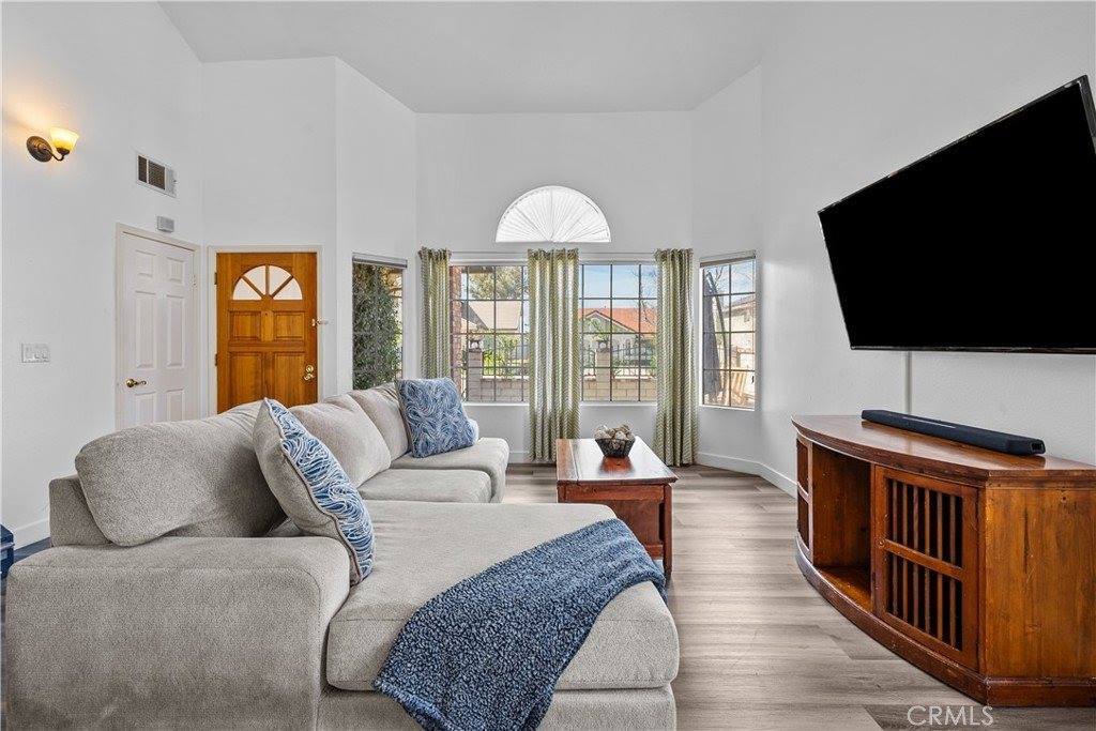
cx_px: 548
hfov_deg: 100.4
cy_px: 366
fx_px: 457
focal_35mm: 15
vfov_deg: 77.3
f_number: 9
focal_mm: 15
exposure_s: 1/5
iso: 250
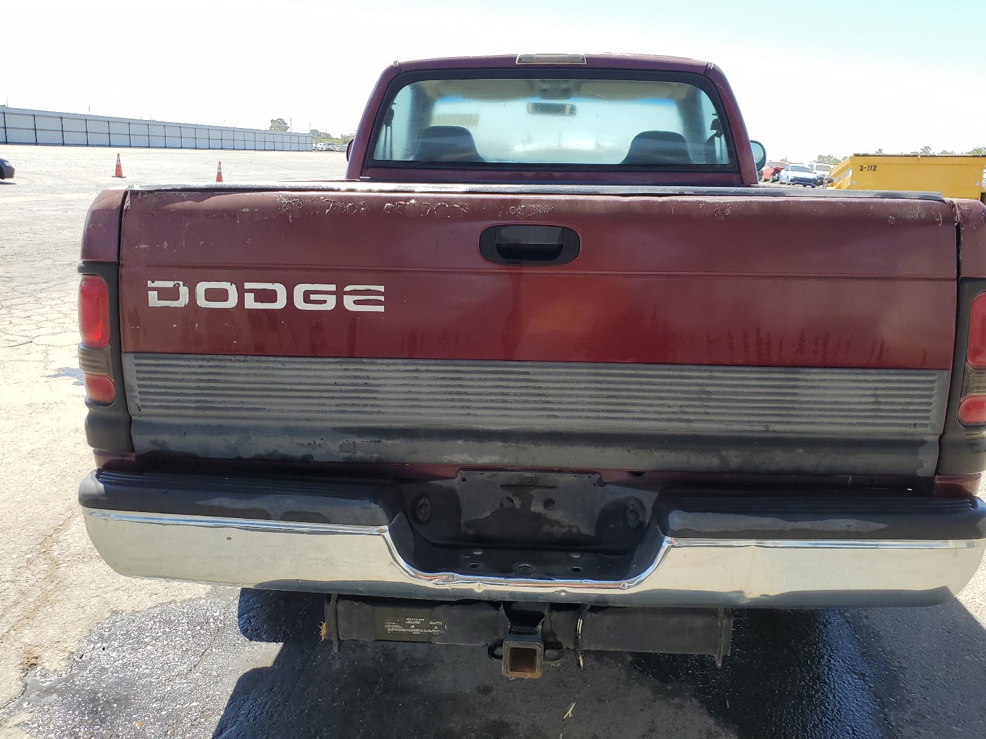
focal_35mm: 28
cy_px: 357
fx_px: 797
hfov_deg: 63.4
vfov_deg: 49.7
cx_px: 530
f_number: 1.5
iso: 50
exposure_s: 1/1250
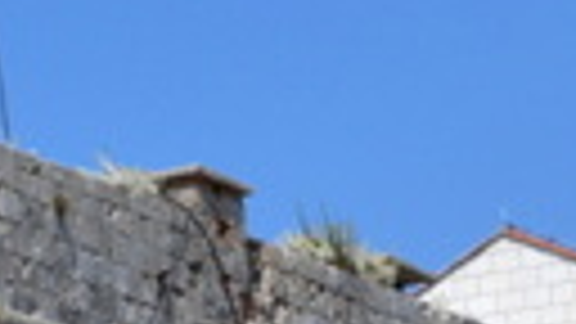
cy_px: 572
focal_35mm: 284
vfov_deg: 4.2
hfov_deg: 7.6
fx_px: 4342
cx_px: 58
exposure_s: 1/400
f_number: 7.1
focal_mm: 29
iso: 100
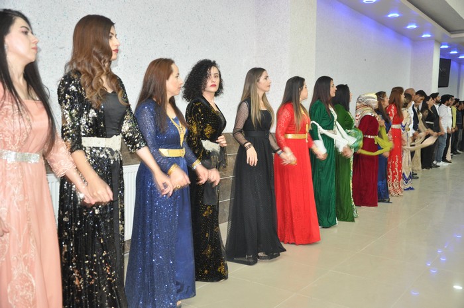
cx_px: 232
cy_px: 154
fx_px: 483
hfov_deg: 51.3
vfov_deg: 35.4
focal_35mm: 38
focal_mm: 25
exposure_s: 1/60
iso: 1250
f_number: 4.5
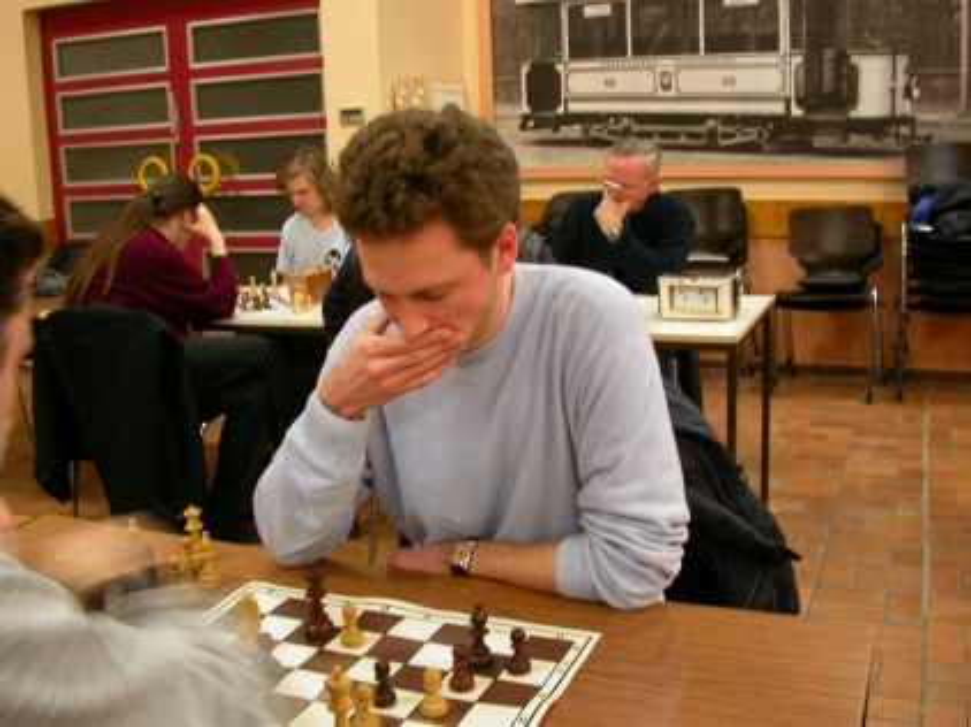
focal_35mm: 38
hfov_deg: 49.0
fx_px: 1065
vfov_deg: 37.7
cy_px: 364
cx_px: 486
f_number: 2.6
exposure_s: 1/8.1
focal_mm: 7.85
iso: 100
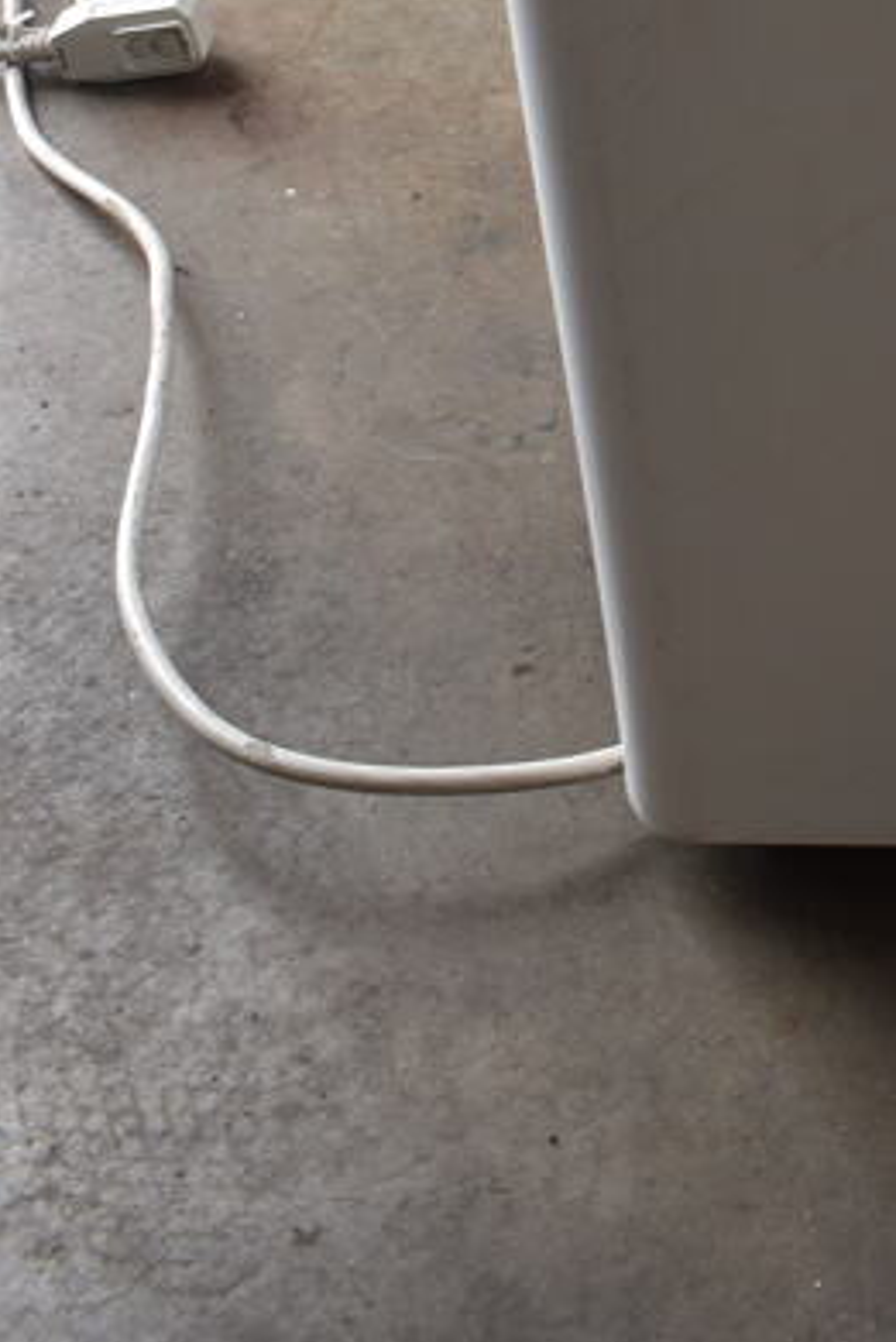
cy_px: -221
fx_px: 2611
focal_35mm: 70
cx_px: 1044
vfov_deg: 26.1
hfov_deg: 18.6
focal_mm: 20
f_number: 8
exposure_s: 1/60
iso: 220
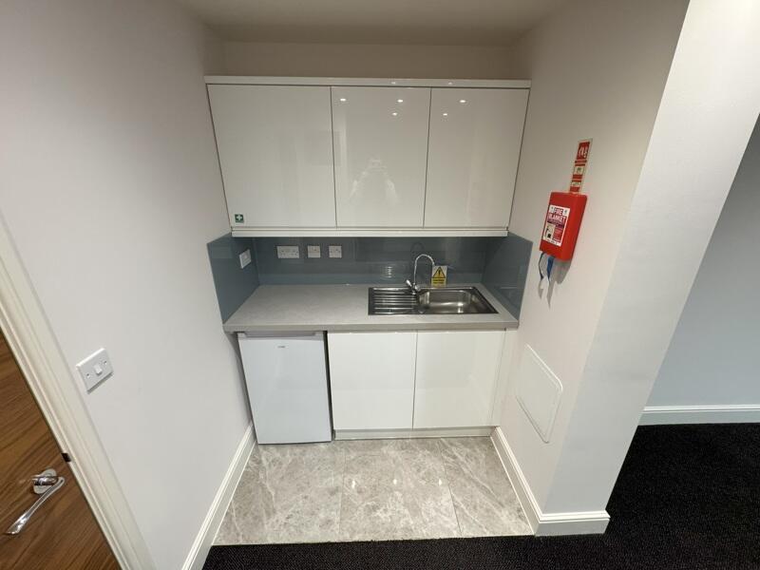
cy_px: 285
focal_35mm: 14
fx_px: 307
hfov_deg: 102.1
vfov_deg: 85.7
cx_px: 380
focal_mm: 2.22
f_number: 2.2
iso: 200
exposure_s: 1/100
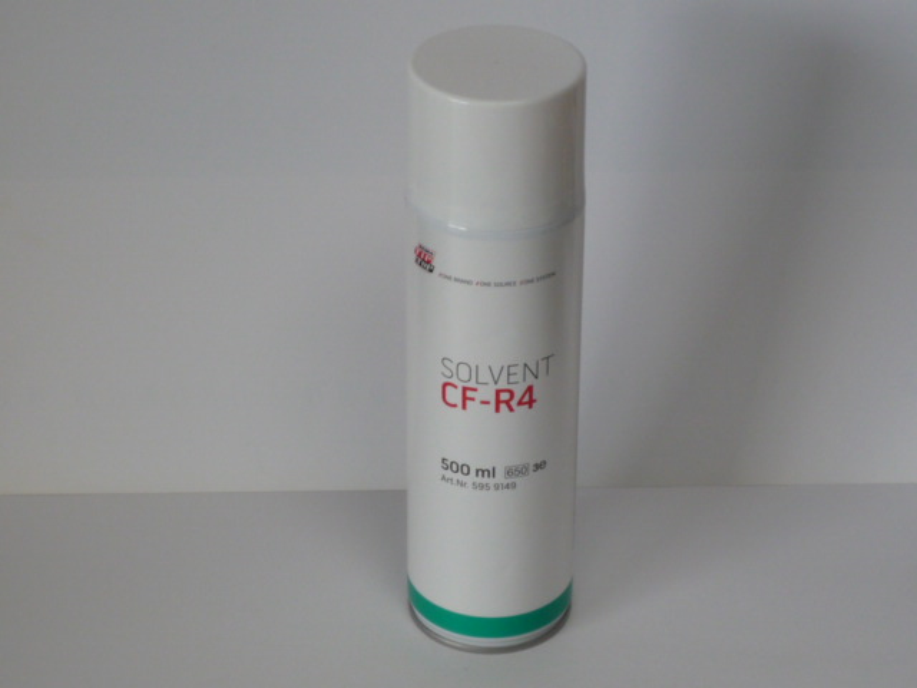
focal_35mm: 106
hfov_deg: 18.5
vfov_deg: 14.0
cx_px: 458
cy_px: 344
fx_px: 2808
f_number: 4.7
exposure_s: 1/50
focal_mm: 10.4
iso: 125
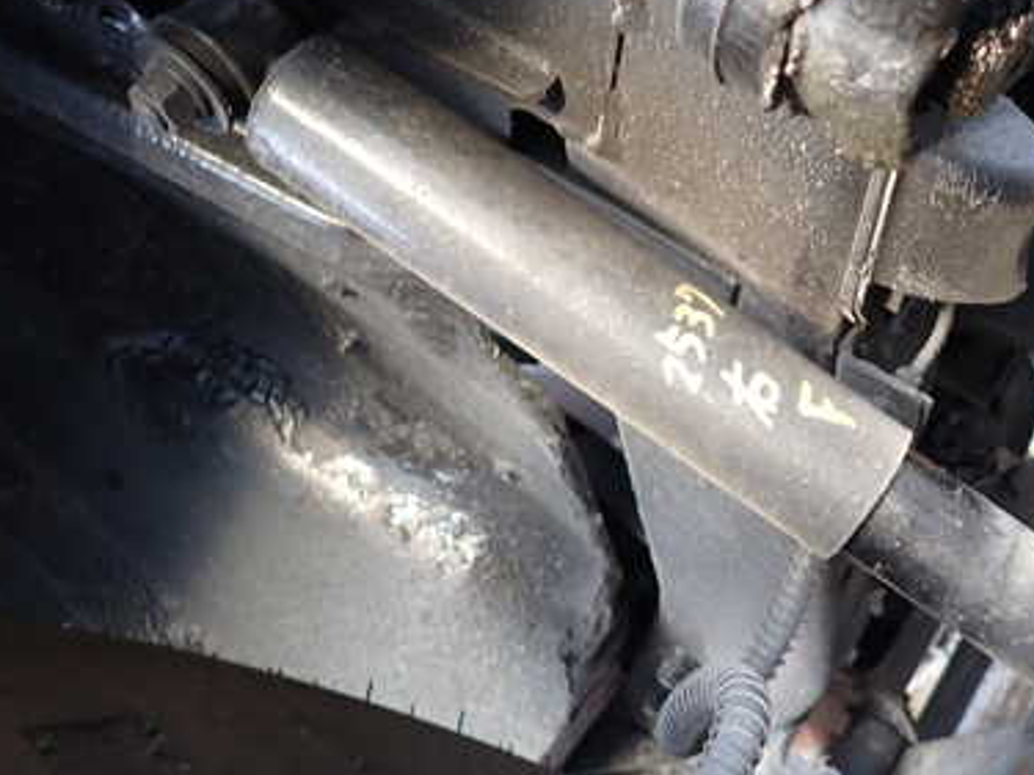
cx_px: 753
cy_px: 361
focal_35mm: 40
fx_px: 1194
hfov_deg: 45.5
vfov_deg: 35.9
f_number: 2
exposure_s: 1/40
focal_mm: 4.5
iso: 200
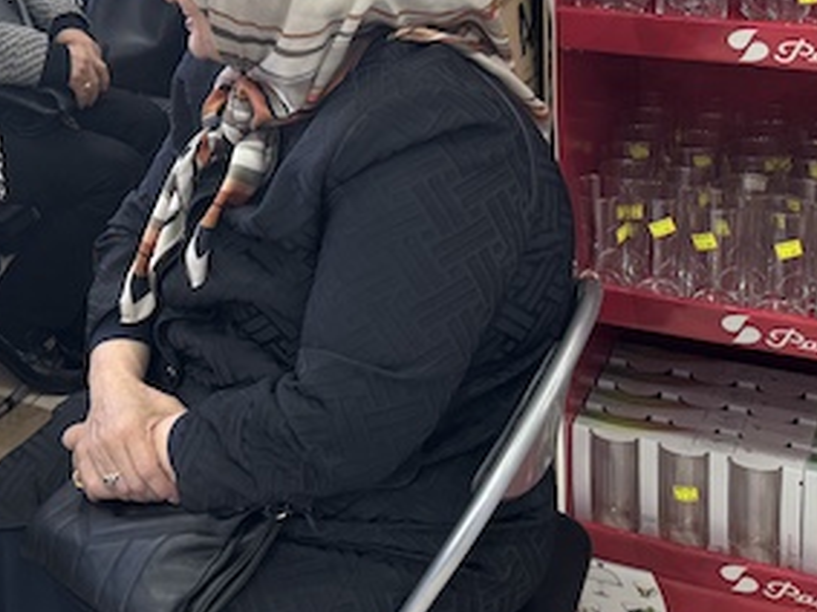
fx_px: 1581
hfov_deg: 26.4
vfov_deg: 20.8
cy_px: -65
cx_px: -107
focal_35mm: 67
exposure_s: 1/100
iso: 125
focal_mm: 6.76
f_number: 1.78
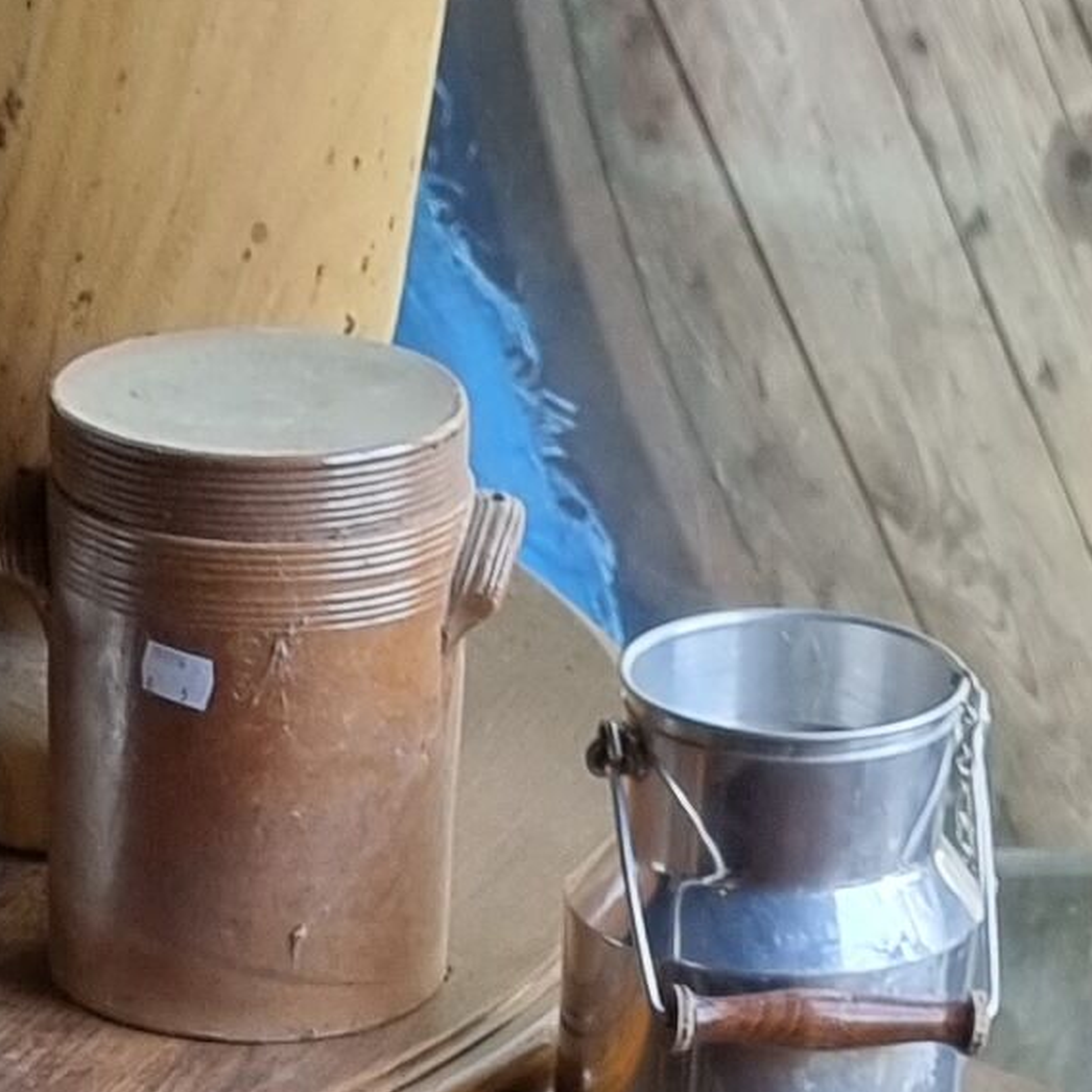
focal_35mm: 149
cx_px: 106
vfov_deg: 9.5
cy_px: 3149
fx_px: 5318
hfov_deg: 11.6
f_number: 1.8
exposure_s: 1/100
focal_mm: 6.7
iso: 80
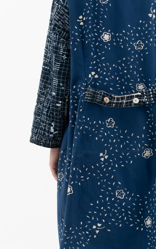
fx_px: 565
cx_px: 117
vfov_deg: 24.5
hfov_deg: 15.7
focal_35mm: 83
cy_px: 48
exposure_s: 1/160
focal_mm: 47
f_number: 11
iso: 100
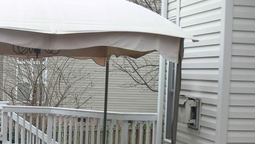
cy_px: 121
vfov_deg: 17.1
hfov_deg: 29.0
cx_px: 28
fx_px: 473
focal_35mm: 70
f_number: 2.8
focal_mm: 7.4
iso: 80
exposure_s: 1/80
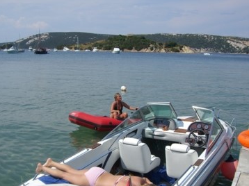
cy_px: 101
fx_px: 367
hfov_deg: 37.5
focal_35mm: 51
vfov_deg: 28.5
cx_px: 119
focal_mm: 6.2
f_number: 4.3
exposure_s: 1/1000
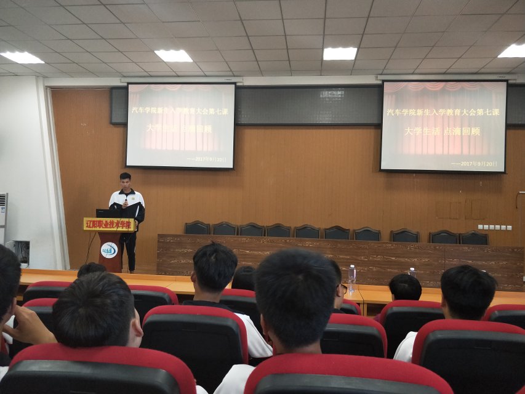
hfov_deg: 69.4
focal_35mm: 25
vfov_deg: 54.9
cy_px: 197
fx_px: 379
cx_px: 262
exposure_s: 1/33
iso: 285
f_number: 1.7
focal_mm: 4.27
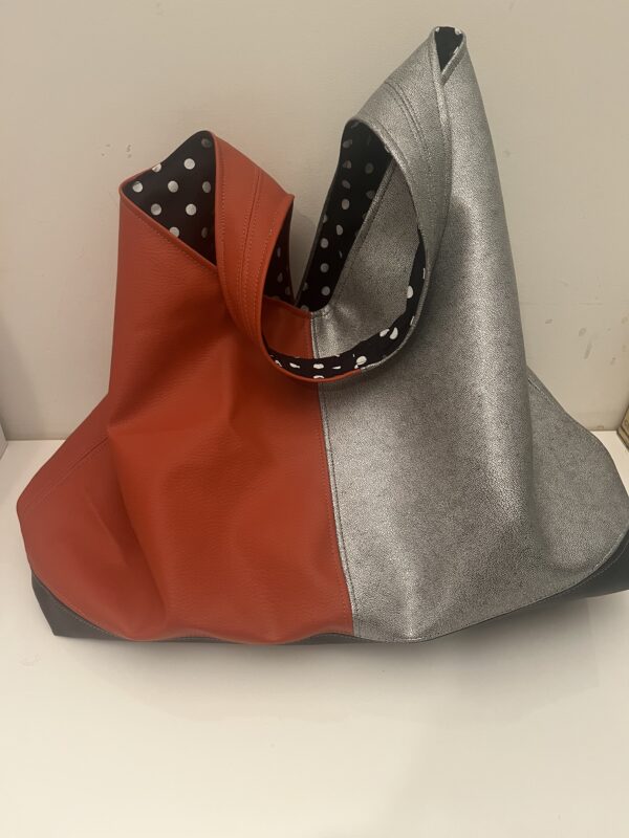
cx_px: 314
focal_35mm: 26
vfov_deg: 67.3
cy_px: 419
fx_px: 630
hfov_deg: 53.1
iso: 250
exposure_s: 1/50
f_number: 1.6
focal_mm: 5.1
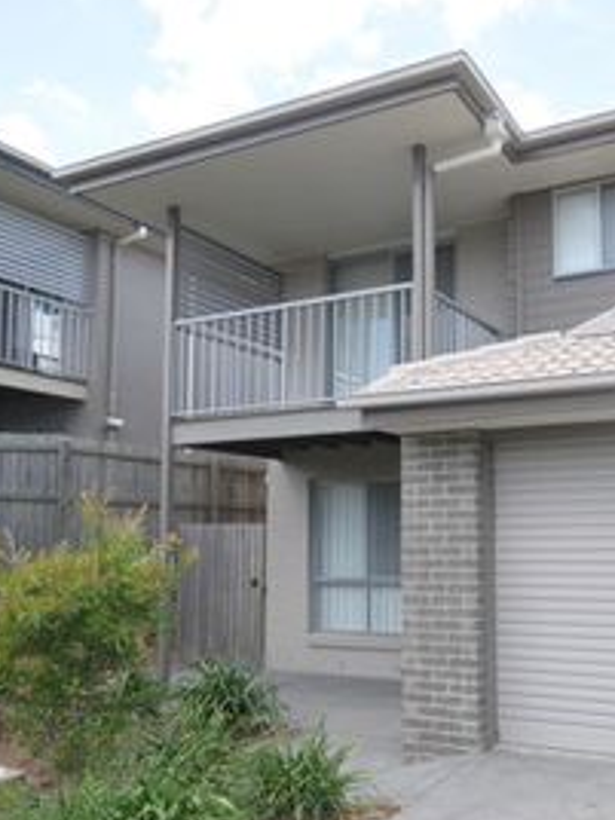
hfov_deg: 41.9
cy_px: 454
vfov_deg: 55.5
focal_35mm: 33
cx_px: 459
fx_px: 778
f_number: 8
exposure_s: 1/100
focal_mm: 13
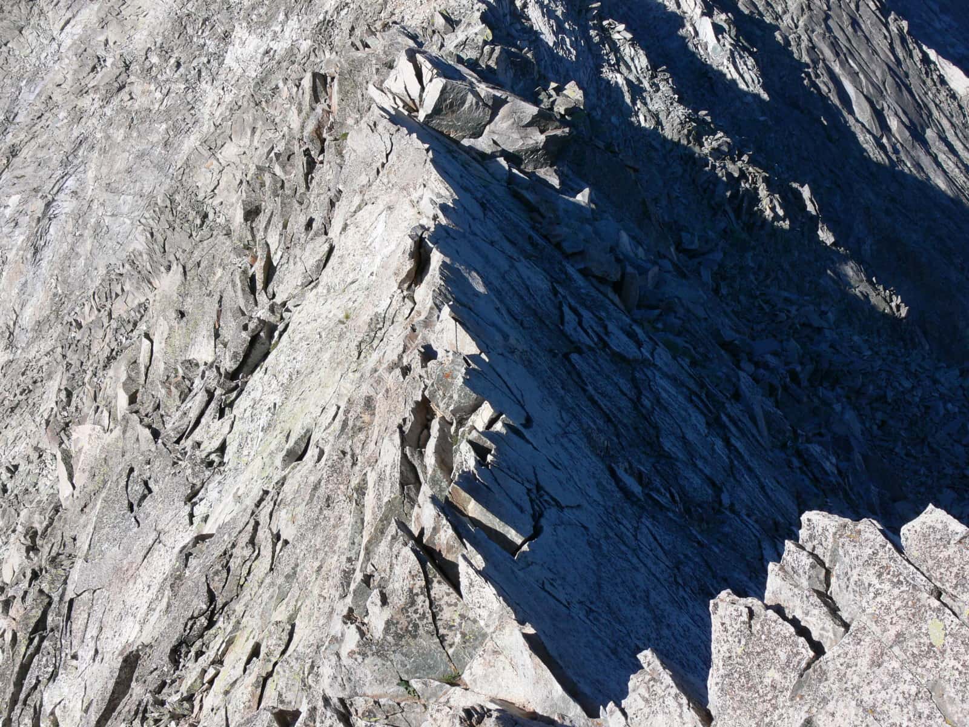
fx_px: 1792
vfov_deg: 22.9
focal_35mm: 64
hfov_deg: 30.3
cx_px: 484
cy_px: 364
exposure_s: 1/250
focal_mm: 13.5
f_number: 5.6
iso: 80
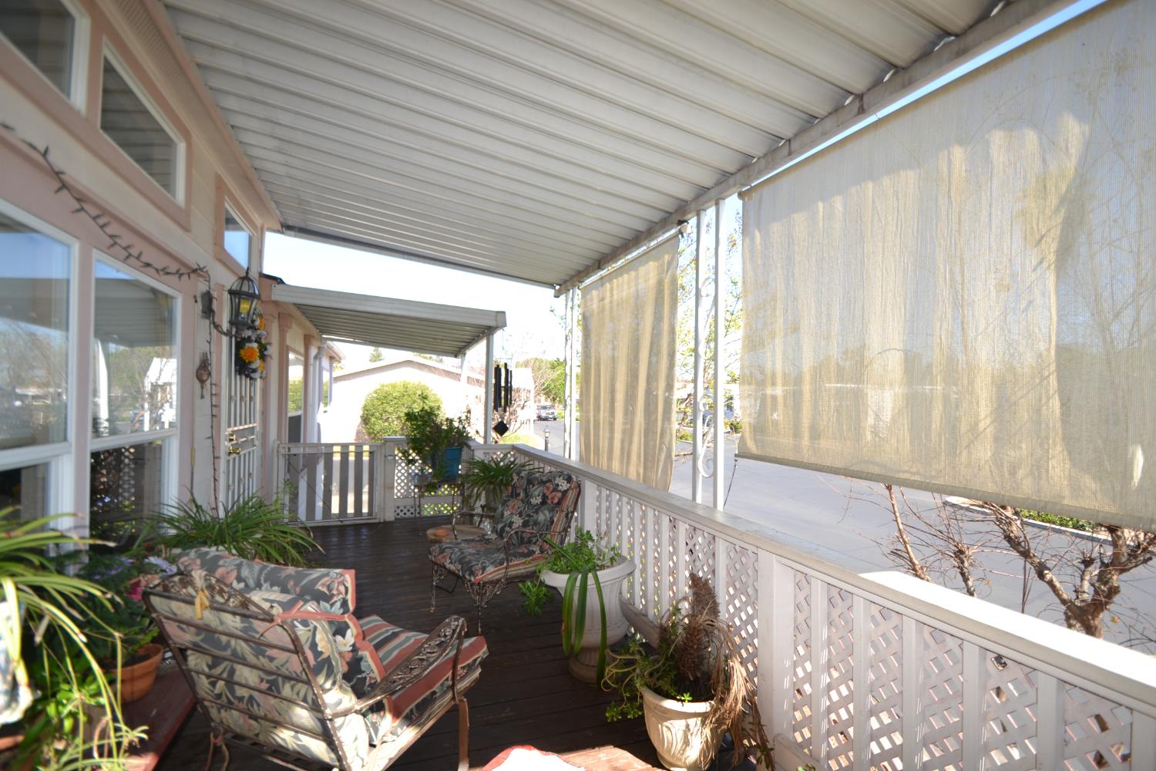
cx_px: 578
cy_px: 386
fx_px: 482
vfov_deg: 77.3
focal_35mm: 15
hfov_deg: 100.4
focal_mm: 10
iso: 100
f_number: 4.5
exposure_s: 1/200
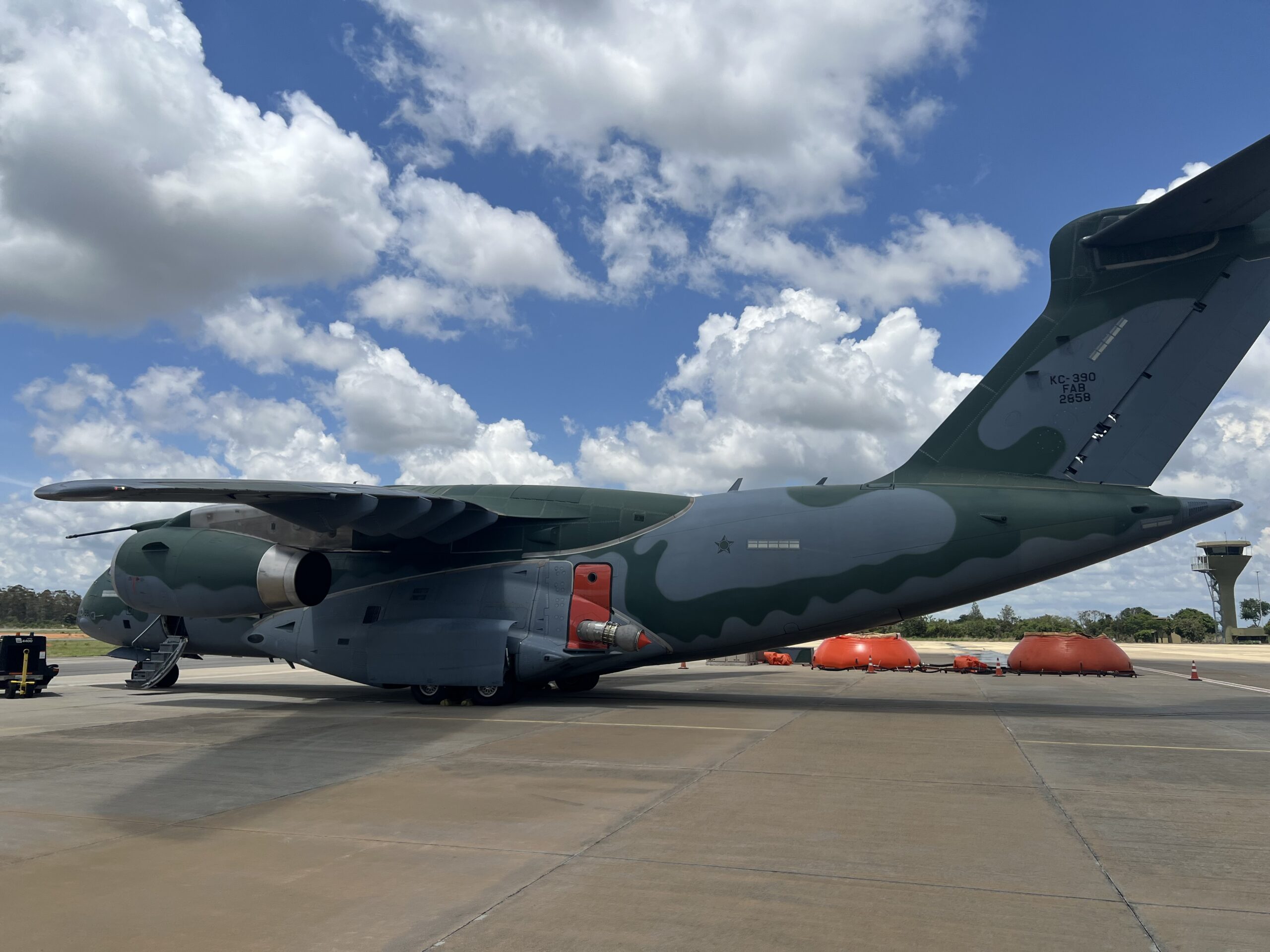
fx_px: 954
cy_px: 476
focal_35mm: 26
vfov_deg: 53.1
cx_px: 635
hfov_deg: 67.3
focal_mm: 5.7
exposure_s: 1/7463
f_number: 1.5
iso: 50
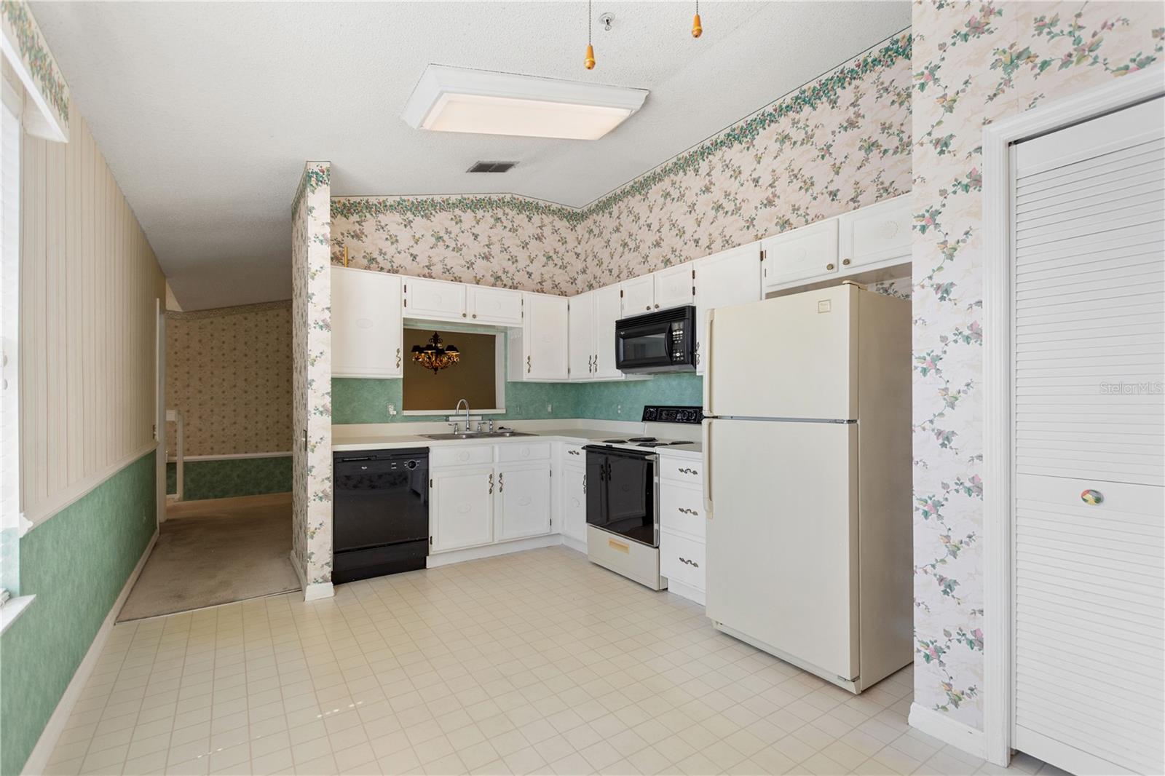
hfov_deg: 100.4
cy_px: 388
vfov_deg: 77.3
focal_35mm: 15
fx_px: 485
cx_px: 582
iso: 400
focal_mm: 10
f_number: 4.5
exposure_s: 1/25
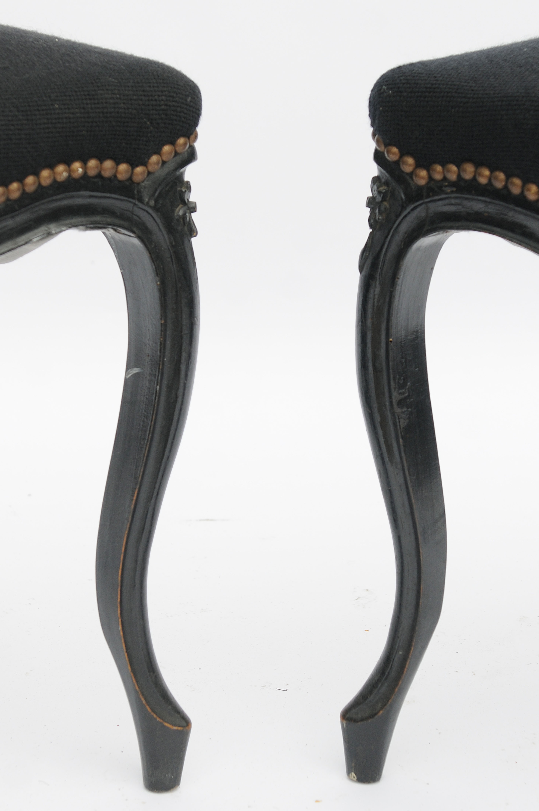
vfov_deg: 28.1
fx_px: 1621
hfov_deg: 18.9
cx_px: 270
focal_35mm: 72
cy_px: 406
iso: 250
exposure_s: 1/250
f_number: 4
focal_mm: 48
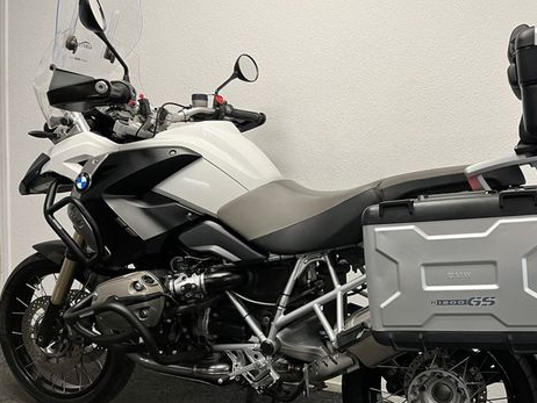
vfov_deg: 39.6
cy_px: 235
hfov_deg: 50.5
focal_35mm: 36
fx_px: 559
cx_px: 351
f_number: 1.6
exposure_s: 1/50
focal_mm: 5.1
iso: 64
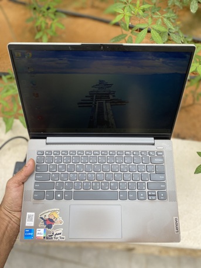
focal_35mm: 26
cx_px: 100
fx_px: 201
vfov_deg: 67.3
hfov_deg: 53.1
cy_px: 134
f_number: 1.8
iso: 32
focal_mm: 4.25
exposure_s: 1/782
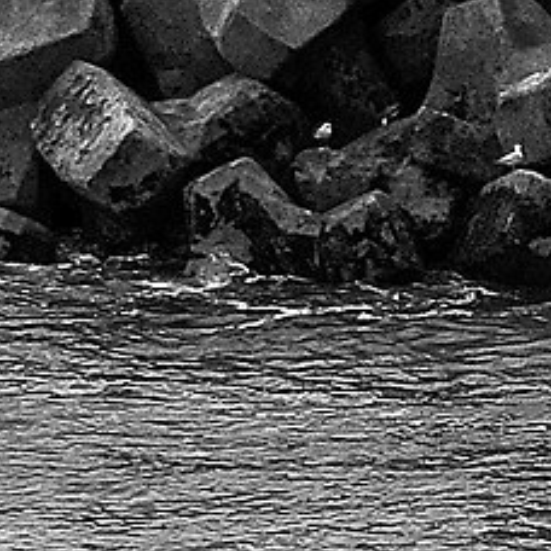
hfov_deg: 2.3
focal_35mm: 739
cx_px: 1735
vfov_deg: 2.4
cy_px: -914
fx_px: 13317
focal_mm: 55
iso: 100
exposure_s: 1/125
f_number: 8
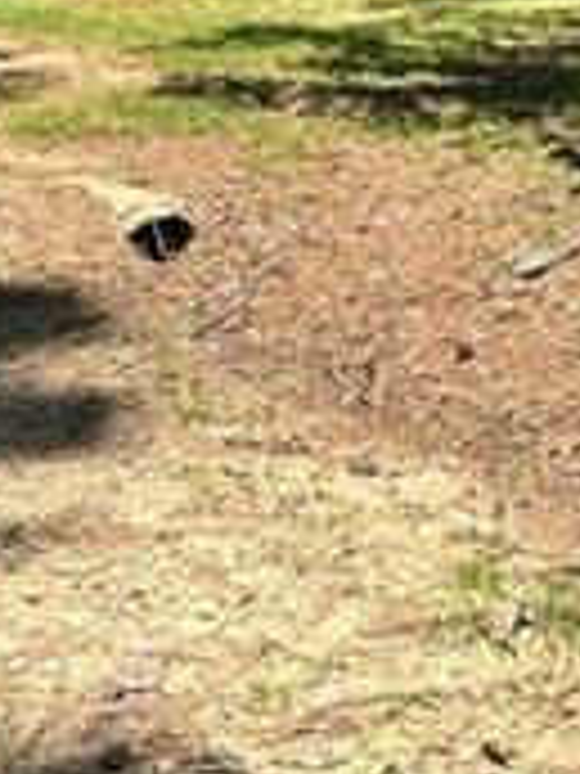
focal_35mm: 107
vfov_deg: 17.1
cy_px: -279
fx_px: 2390
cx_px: 656
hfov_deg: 13.5
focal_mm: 6.86
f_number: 1.78
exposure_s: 1/1845
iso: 80
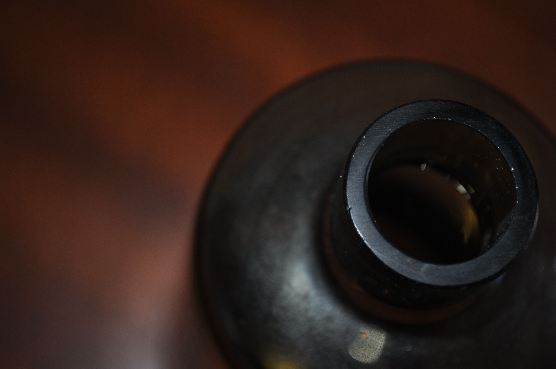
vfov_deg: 18.9
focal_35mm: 72
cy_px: 184
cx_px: 278
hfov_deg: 28.1
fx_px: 1111
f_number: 5.6
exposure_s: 1/60
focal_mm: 48
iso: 280
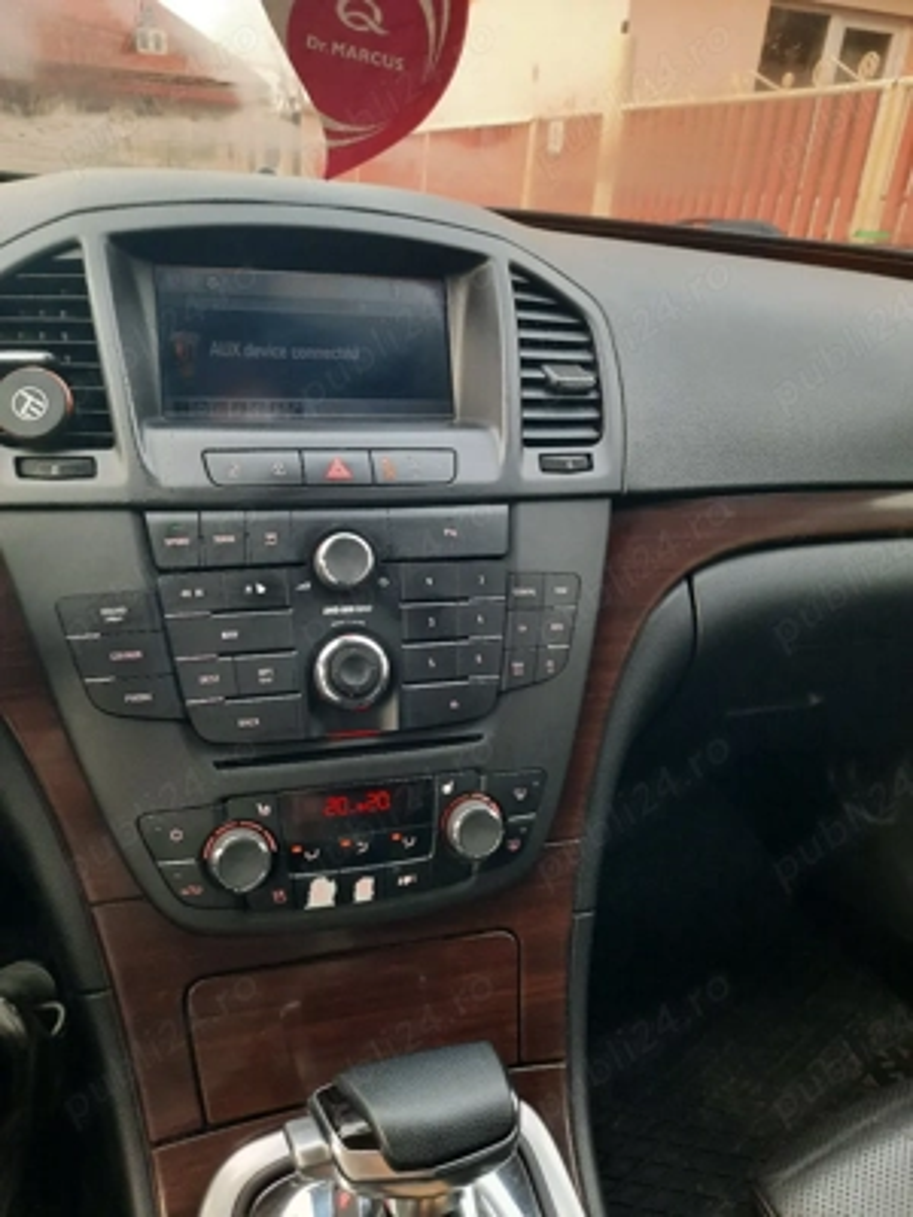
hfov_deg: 54.9
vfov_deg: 69.4
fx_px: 879
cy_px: 608
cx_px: 456
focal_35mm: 25
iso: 250
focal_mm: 4.6
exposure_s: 1/50
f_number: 2
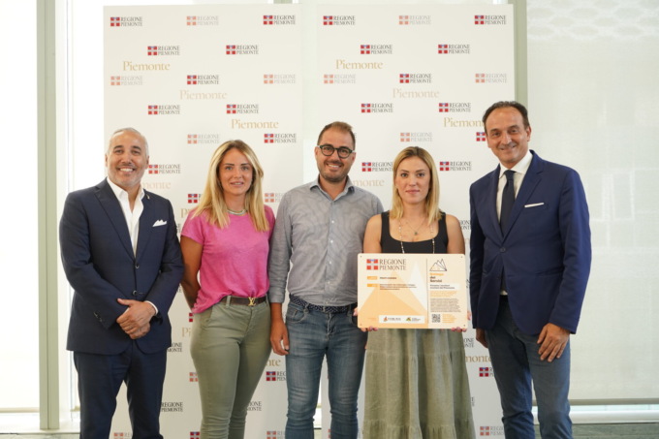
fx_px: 787
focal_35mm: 43
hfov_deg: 45.4
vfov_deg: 31.2
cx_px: 330
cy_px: 220
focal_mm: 43
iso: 400
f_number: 4
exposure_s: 1/80
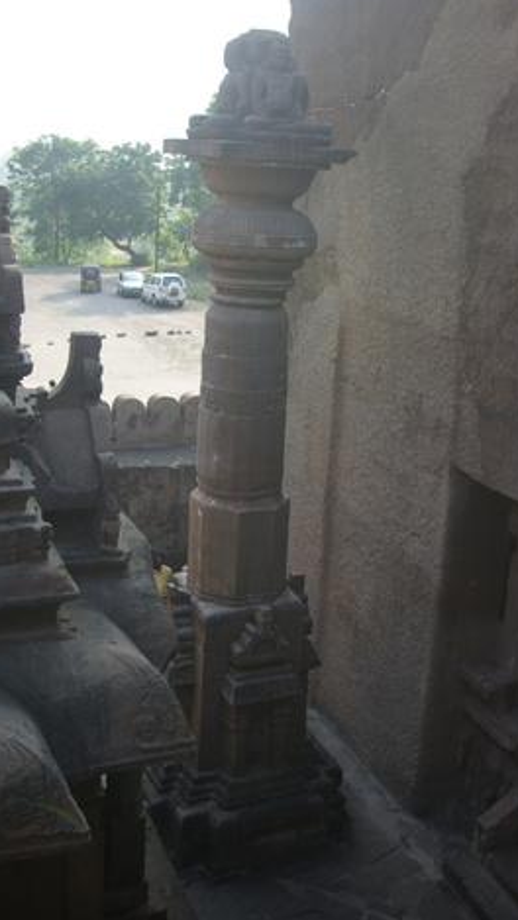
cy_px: 453
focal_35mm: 45
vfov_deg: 45.5
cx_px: 261
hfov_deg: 26.5
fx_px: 1098
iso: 100
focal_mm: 28
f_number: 4
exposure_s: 1/45
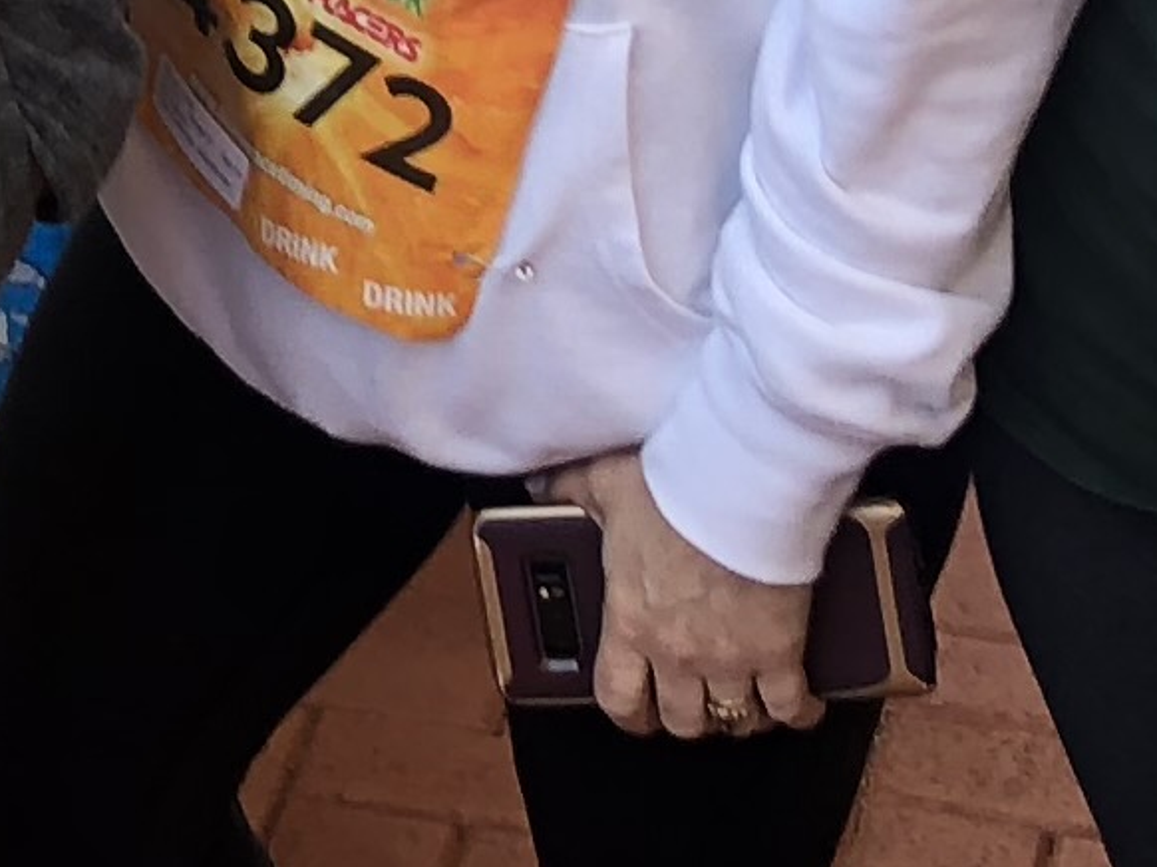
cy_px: -813
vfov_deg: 7.4
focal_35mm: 194
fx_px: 6482
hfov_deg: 10.0
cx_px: -437
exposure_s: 1/211
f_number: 1.8
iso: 20
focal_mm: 3.99
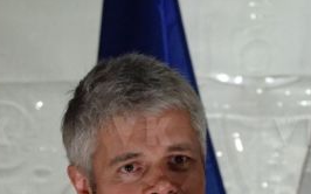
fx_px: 5829
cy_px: 292
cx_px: 142
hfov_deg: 3.1
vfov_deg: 1.9
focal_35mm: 688
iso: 4000
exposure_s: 1/160
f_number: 8
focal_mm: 200
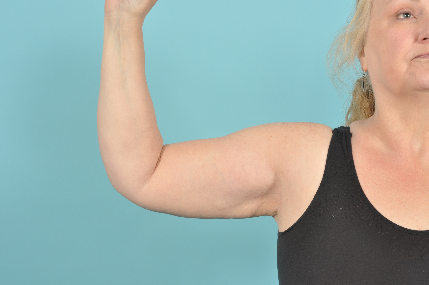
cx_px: 214
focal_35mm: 90
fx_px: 1071
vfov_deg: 15.2
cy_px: 142
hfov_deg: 22.6
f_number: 11
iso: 200
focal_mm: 60
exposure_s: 1/125
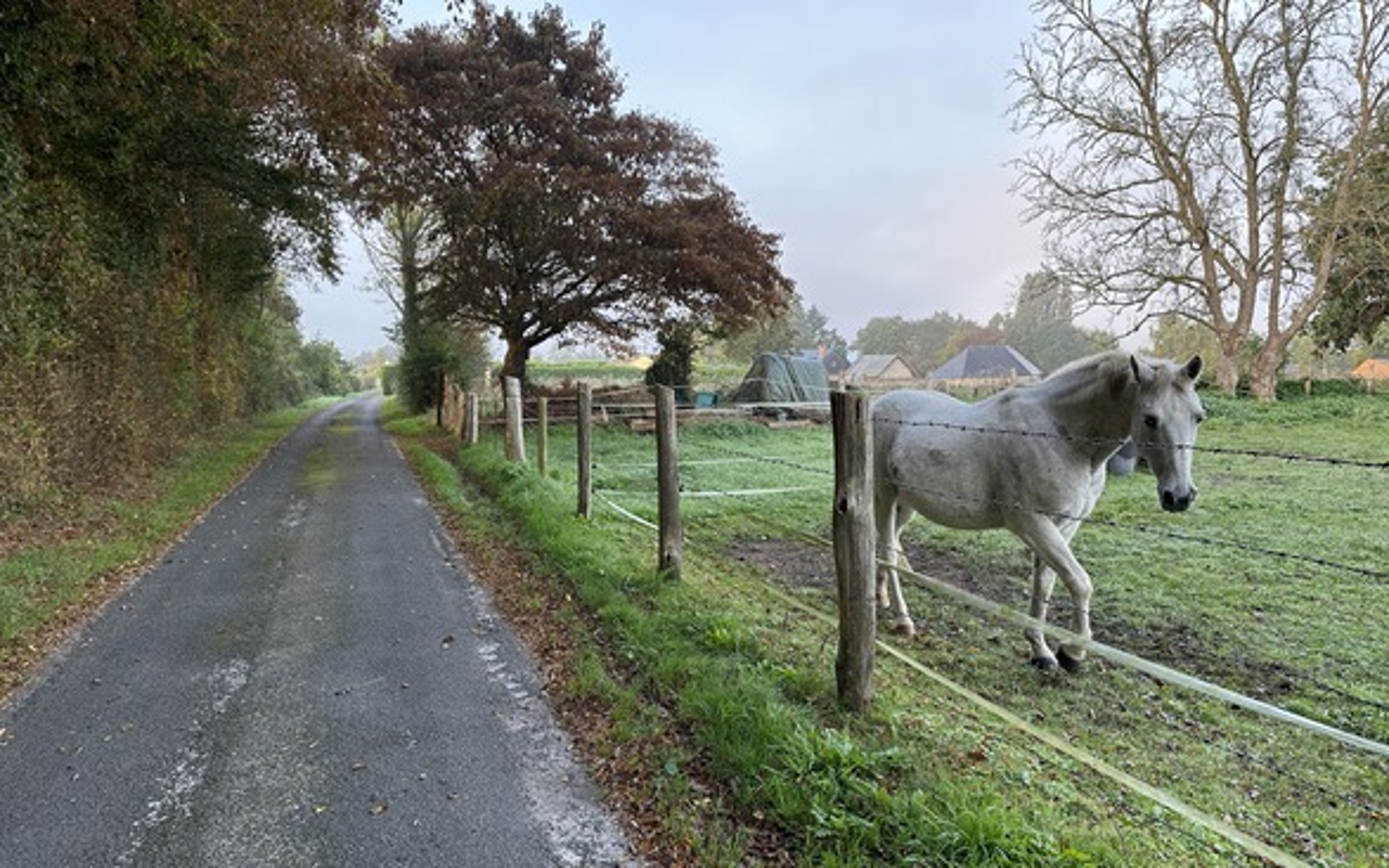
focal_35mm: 26
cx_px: 693
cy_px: 456
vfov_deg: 47.6
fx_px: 984
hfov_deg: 70.4
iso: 64
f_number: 1.78
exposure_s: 1/233
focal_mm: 6.86
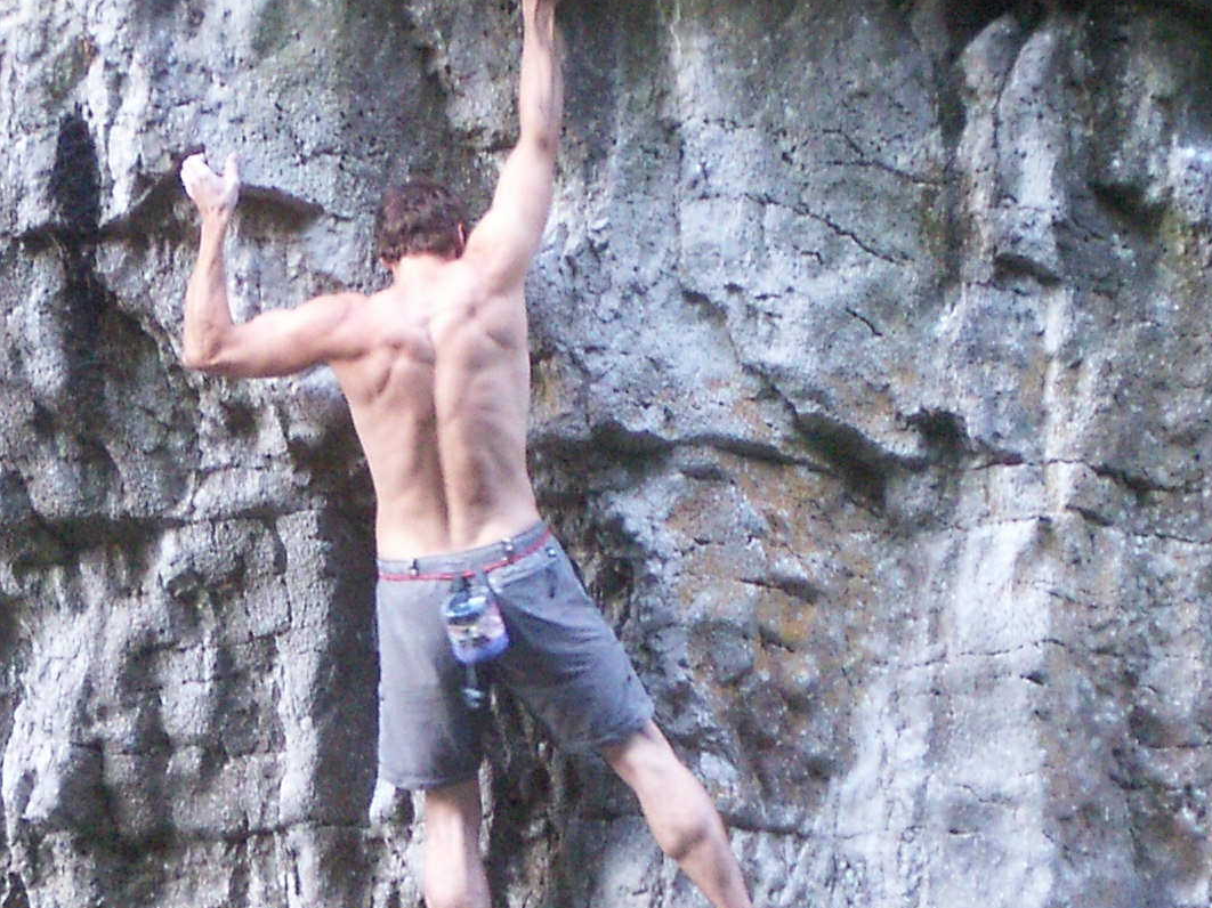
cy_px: 560
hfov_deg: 11.9
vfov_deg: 8.9
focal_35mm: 166
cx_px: 437
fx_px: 5811
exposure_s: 1/15
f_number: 3.5
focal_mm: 11.5
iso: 160
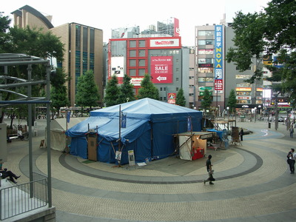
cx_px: 148
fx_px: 257
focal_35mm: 30
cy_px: 111
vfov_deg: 46.8
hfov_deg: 60.0
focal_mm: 7.75
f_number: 2.8
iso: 100
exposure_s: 1/40
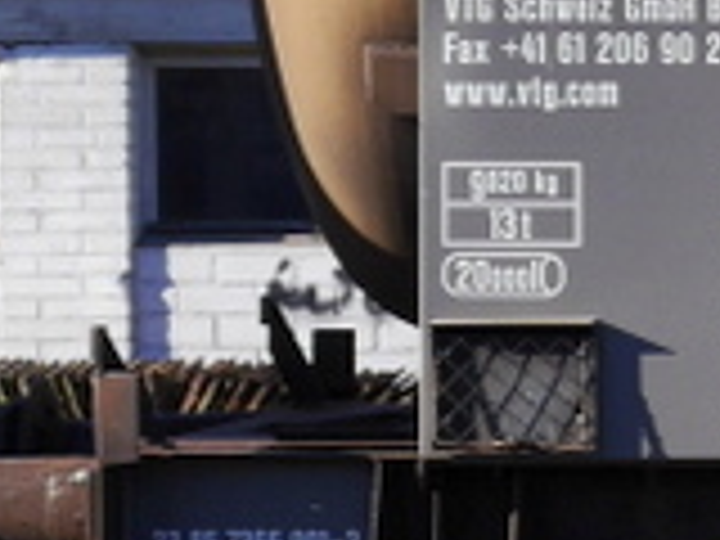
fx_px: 7987
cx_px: 1958
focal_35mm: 384
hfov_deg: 5.0
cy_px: 196
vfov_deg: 3.9
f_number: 7.1
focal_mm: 28
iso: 160
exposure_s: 1/250
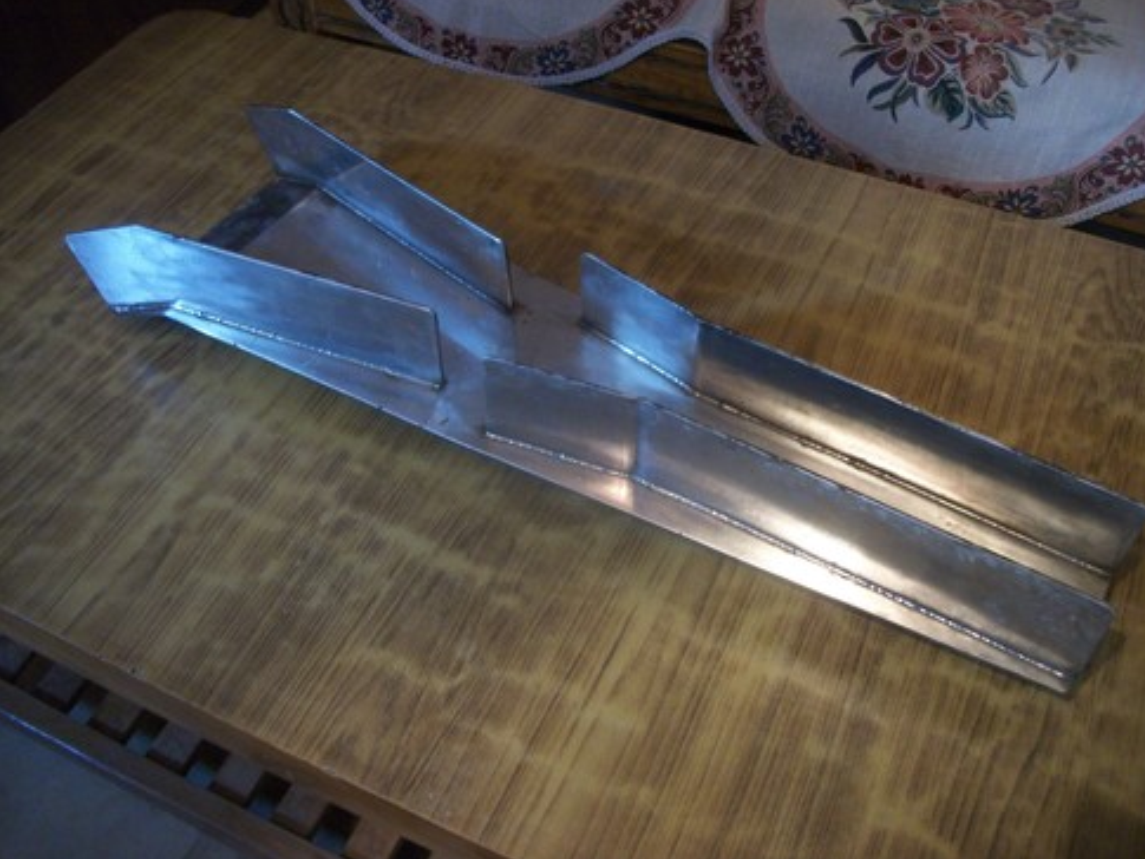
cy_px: 424
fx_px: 1092
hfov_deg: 55.3
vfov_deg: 43.0
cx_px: 585
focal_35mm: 33
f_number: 2.9
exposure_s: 1/8
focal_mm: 5.7
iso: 235
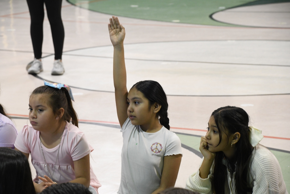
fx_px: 967
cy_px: 97
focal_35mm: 120
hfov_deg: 17.1
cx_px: 145
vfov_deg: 11.4
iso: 2000
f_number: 5.3
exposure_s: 1/40
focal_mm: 80
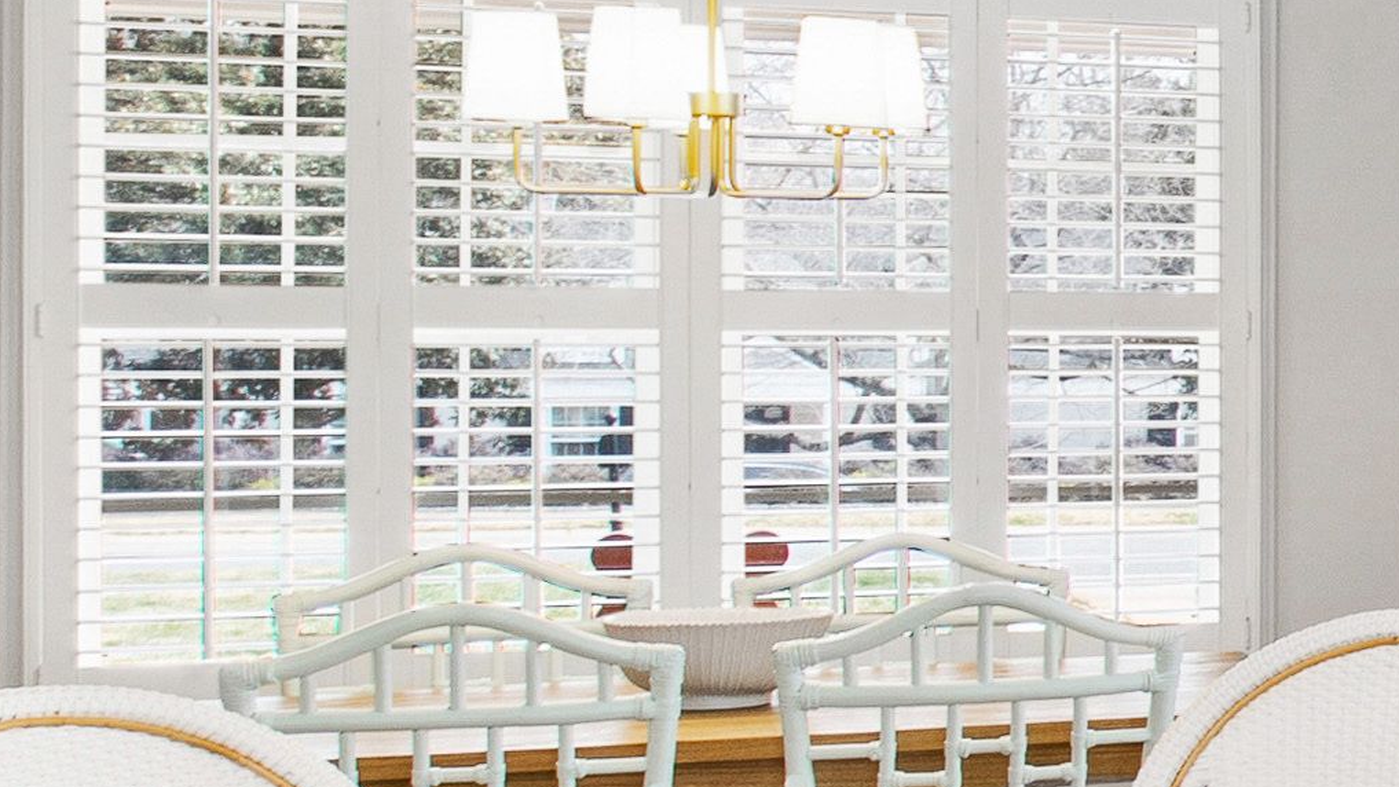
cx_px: 2759
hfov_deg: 17.8
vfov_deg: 14.0
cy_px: 256
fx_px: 3190
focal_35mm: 86
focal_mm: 10
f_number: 8
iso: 100
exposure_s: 1/4
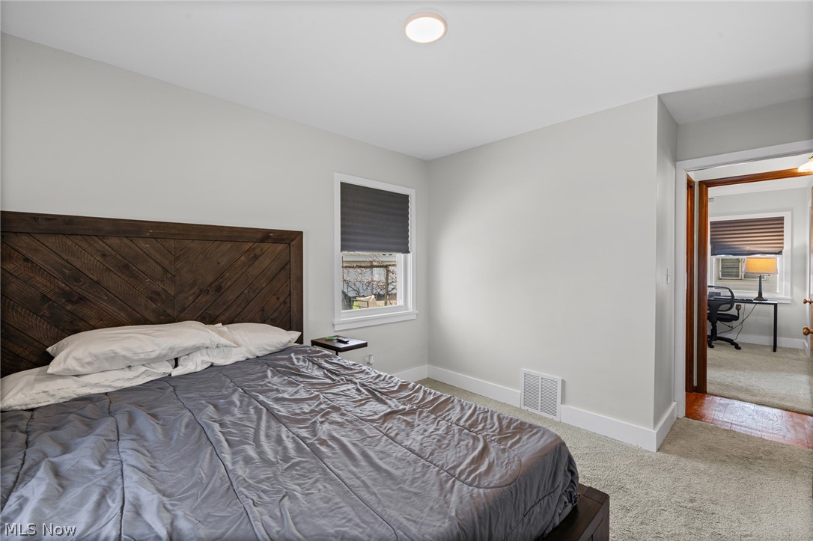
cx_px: 406
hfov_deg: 100.4
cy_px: 270
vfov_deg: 77.3
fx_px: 339
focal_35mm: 15
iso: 250
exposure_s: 1/2
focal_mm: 15
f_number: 9
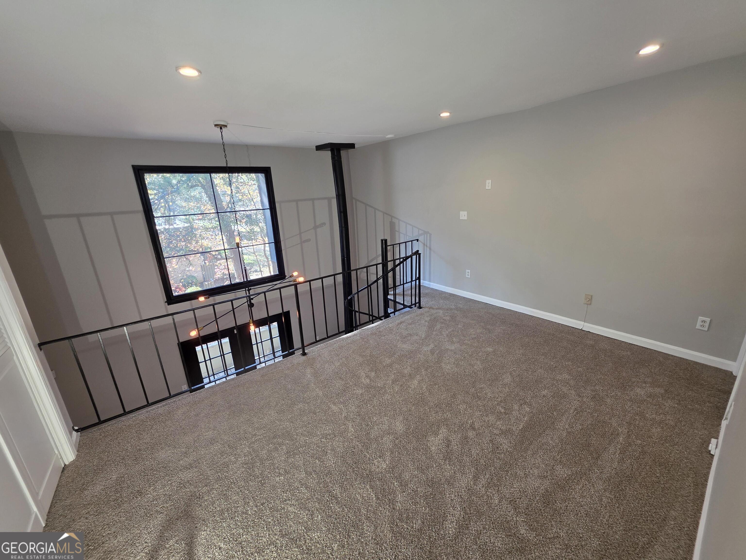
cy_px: 280
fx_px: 280
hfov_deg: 106.2
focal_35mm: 13
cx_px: 373
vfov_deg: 89.9
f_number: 1.9
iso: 125
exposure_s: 1/120
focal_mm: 2.2
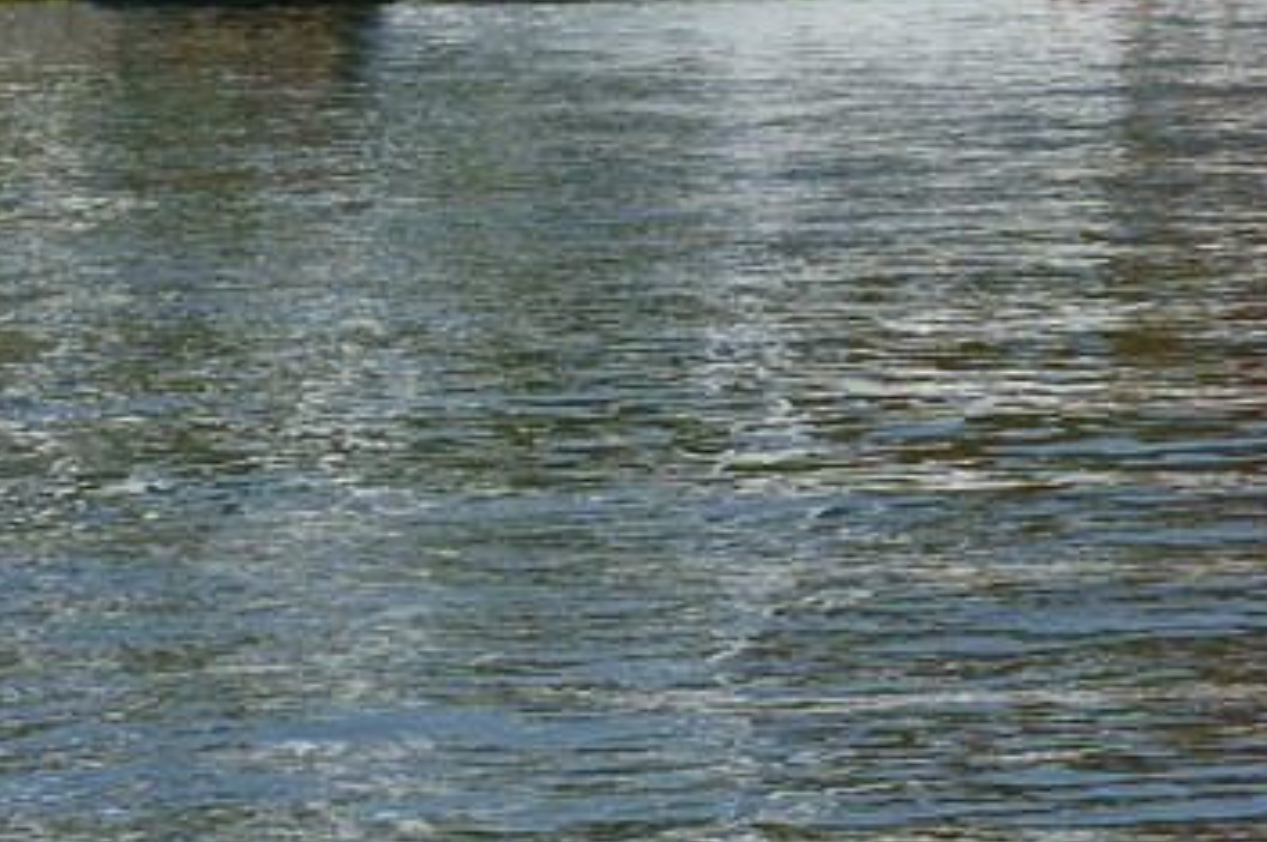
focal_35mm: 409
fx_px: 14381
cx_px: 2808
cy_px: -1054
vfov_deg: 3.3
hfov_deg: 4.9
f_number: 11
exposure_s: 1/320
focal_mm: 90
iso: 200
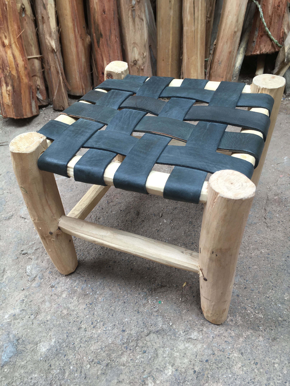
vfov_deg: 61.7
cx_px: 145
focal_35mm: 29
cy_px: 193
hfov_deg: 48.2
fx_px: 324
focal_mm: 4.15
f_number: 2.2
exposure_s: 1/50
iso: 25
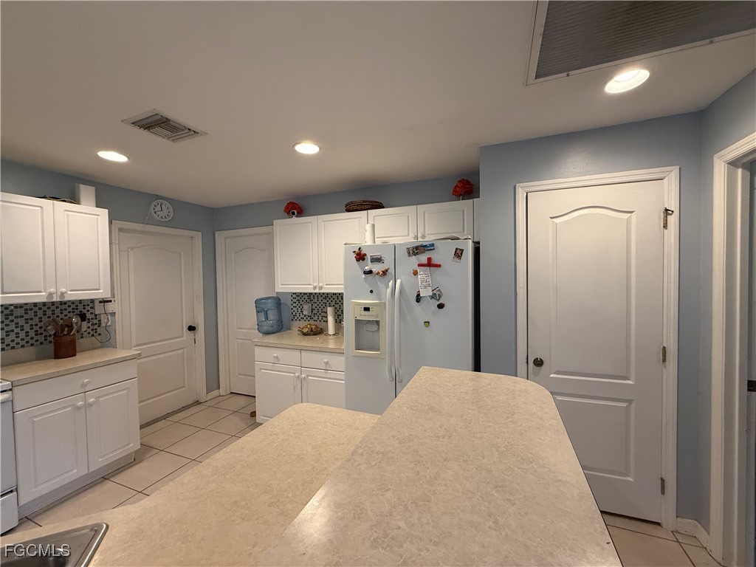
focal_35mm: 14
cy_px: 284
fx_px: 306
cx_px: 378
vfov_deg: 85.7
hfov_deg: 102.1
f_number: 2.2
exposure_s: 1/120
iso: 320
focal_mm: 2.22
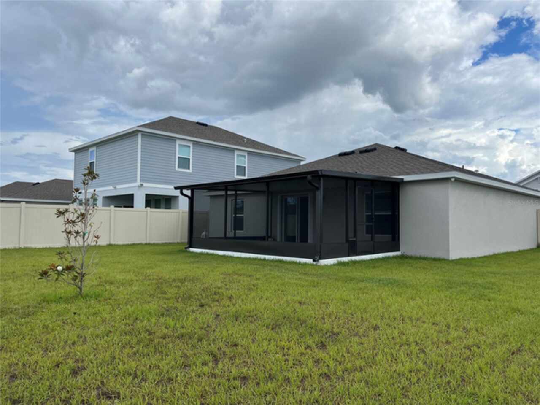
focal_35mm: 26
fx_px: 406
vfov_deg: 53.1
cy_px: 202
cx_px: 270
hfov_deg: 67.3
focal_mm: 5.1
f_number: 1.6
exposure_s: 1/3215
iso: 50
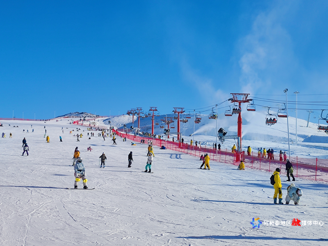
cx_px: 164
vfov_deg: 54.9
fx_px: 237
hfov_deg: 69.4
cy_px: 123
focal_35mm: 25
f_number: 1.79
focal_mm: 4.71
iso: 50
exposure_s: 1/2504
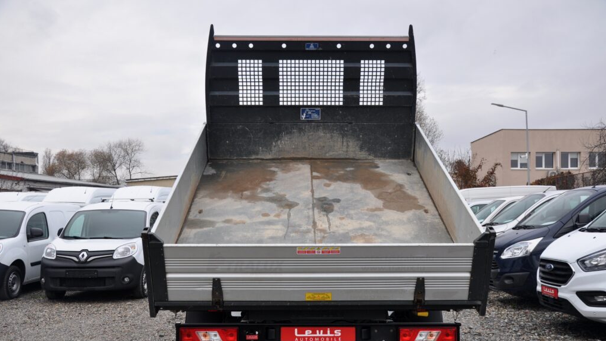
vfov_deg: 30.0
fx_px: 635
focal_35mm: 40
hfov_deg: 51.0
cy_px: 202
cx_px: 303
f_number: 8
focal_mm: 25
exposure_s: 1/250
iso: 500
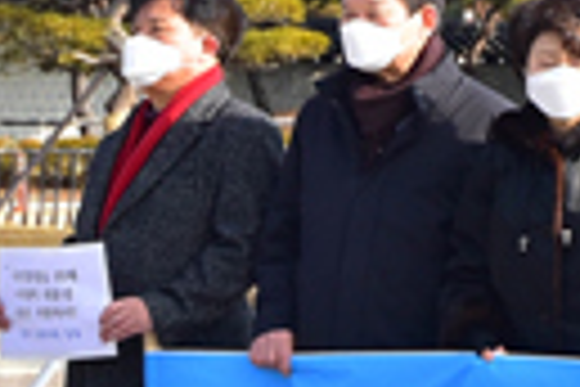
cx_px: 1394
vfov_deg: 7.9
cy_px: 11
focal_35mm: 173
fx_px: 2787
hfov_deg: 10.3
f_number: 9
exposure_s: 1/320
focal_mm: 35
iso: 160
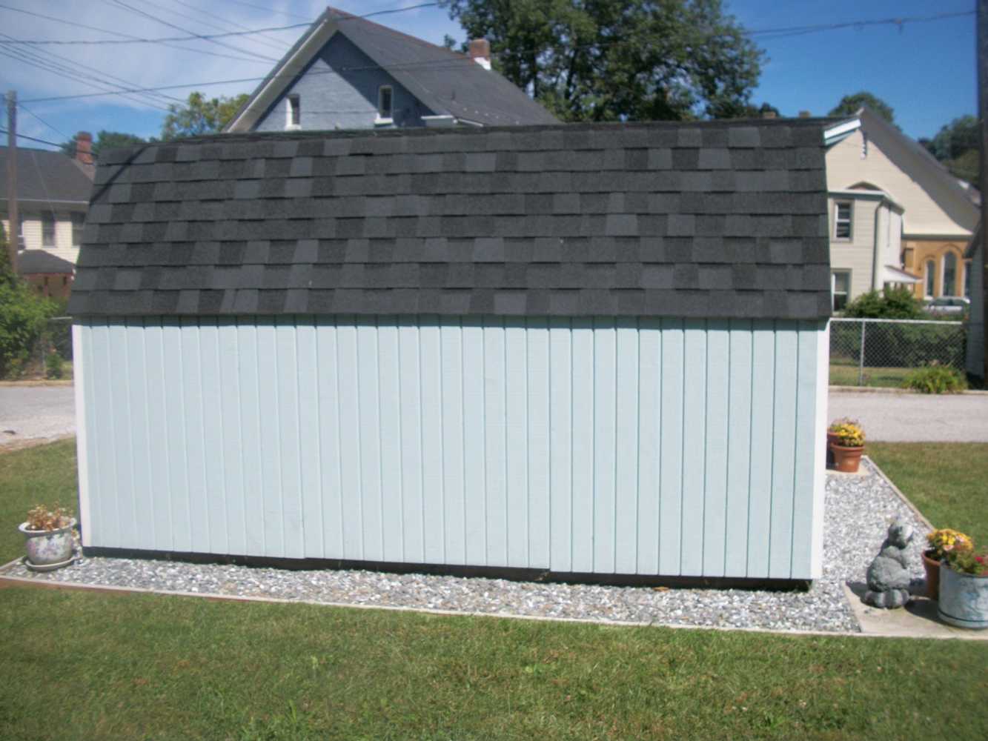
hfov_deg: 56.8
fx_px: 913
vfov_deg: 44.2
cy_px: 370
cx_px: 494
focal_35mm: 32
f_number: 8.8
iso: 80
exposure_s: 1/250
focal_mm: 5.7
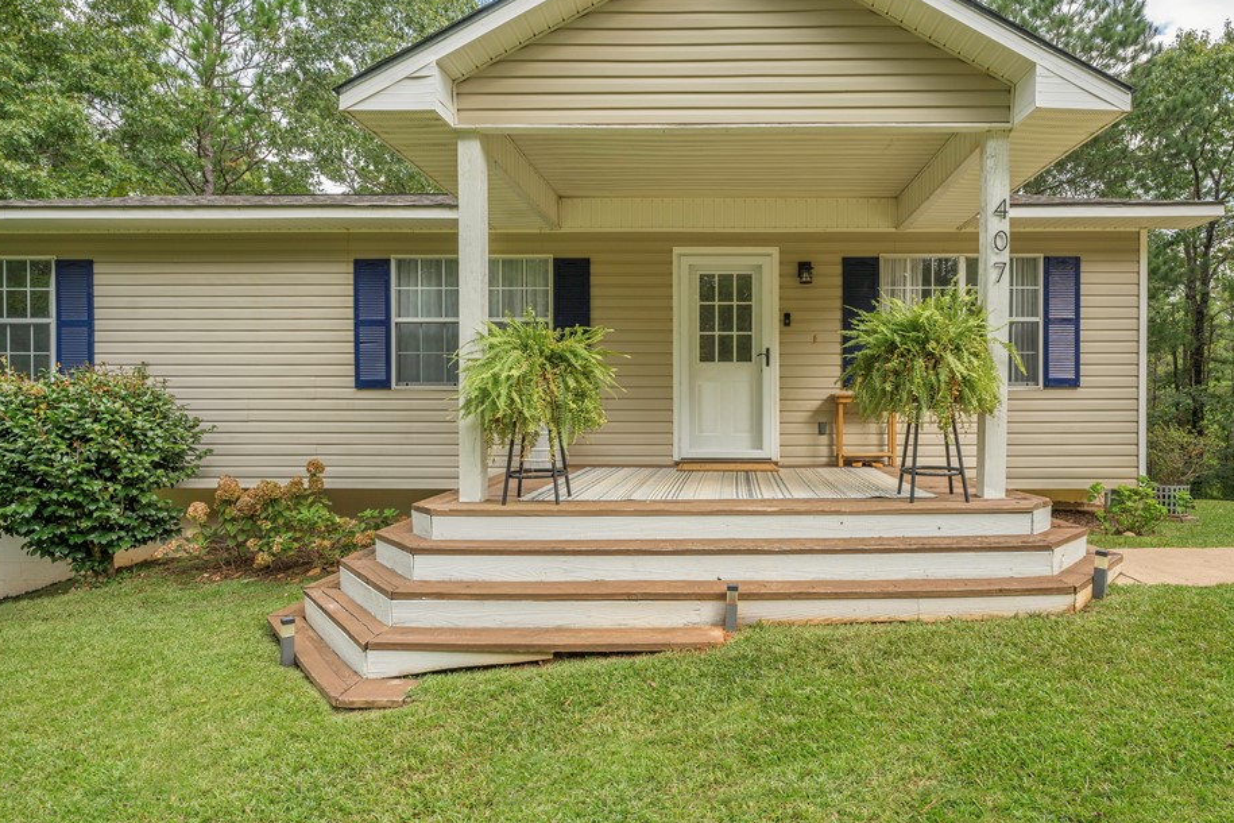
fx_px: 651
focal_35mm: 19
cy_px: 416
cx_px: 719
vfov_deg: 64.6
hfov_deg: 86.2
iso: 100
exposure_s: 1/50
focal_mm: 16
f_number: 8
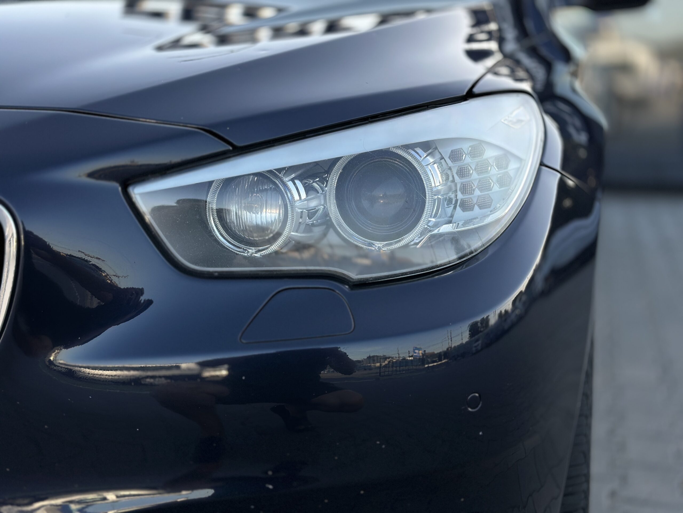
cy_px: 256
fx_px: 947
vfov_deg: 30.3
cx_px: 342
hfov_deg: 39.7
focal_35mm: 48
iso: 80
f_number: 1.78
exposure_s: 1/1030
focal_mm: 6.86
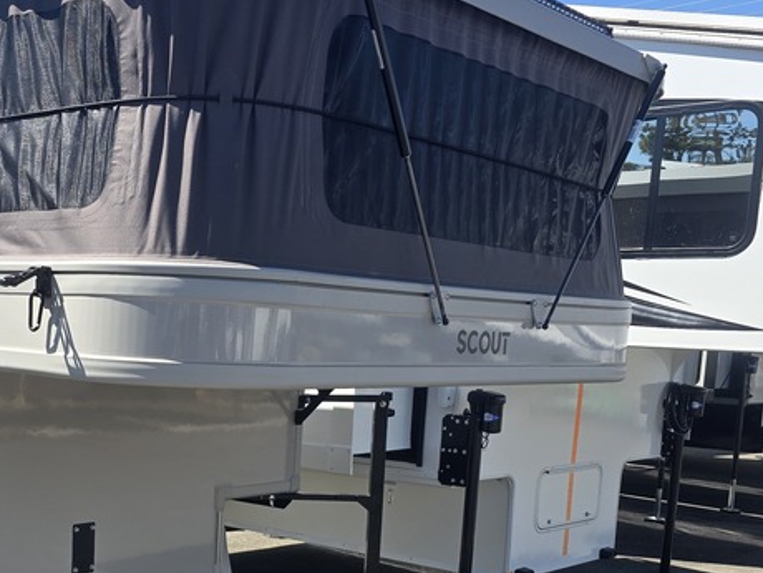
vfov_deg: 28.3
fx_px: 1102
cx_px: 128
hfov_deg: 36.6
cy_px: 488
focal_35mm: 50
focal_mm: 6.3
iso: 12
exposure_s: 1/384
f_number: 1.7
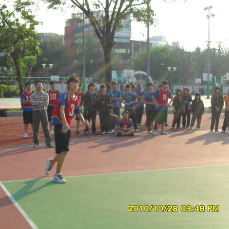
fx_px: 449
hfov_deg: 28.4
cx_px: 78
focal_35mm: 60
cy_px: 114
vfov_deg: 28.6
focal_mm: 8.8
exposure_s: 1/60
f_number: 11.1
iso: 100
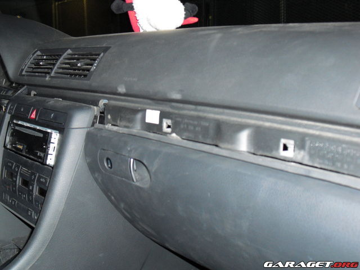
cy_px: 135
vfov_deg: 32.9
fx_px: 458
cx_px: 180
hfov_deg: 42.9
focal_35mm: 44
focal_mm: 7.7
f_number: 3.4
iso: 400
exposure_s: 1/60
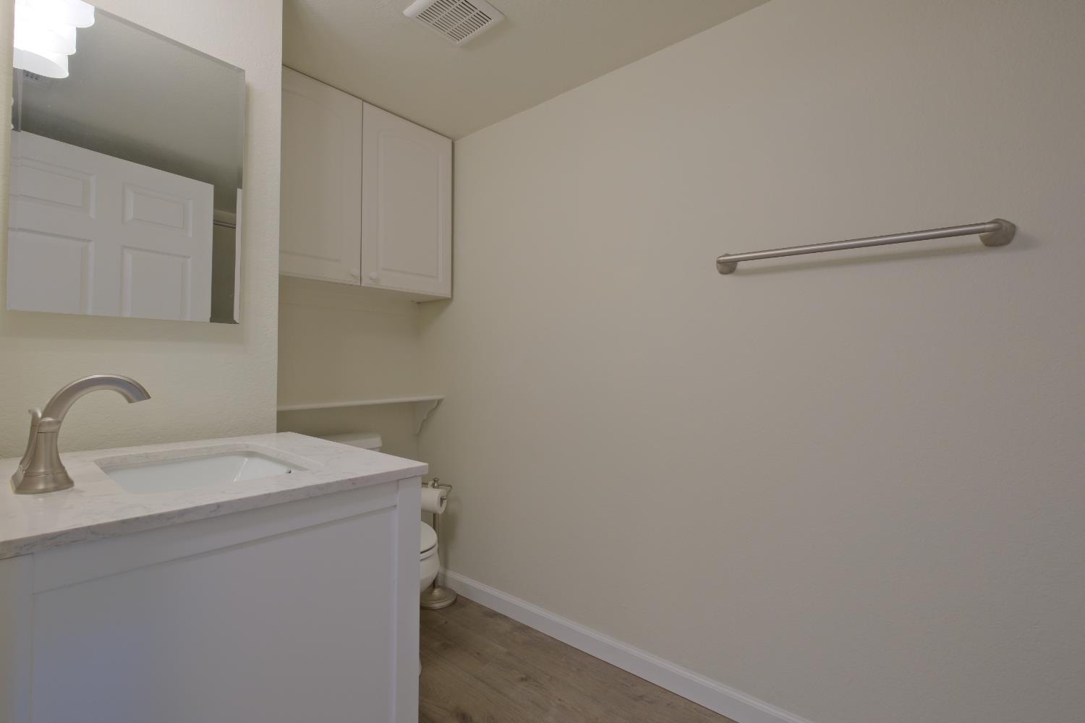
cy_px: 362
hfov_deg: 100.4
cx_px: 542
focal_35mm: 15
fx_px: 452
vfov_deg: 77.3
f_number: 8
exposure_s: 1/8.5
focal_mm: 10
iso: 500
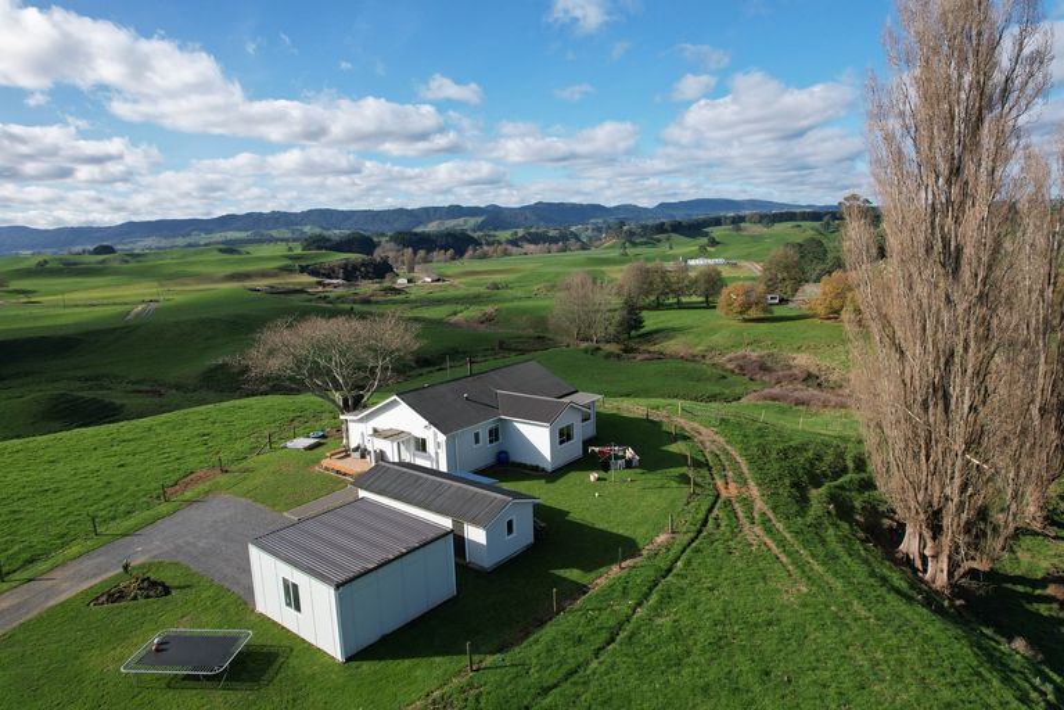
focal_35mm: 22
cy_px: 355
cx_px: 532
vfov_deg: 57.2
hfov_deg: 78.6
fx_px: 650
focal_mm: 8.38
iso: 120
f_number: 2.8
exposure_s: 1/500
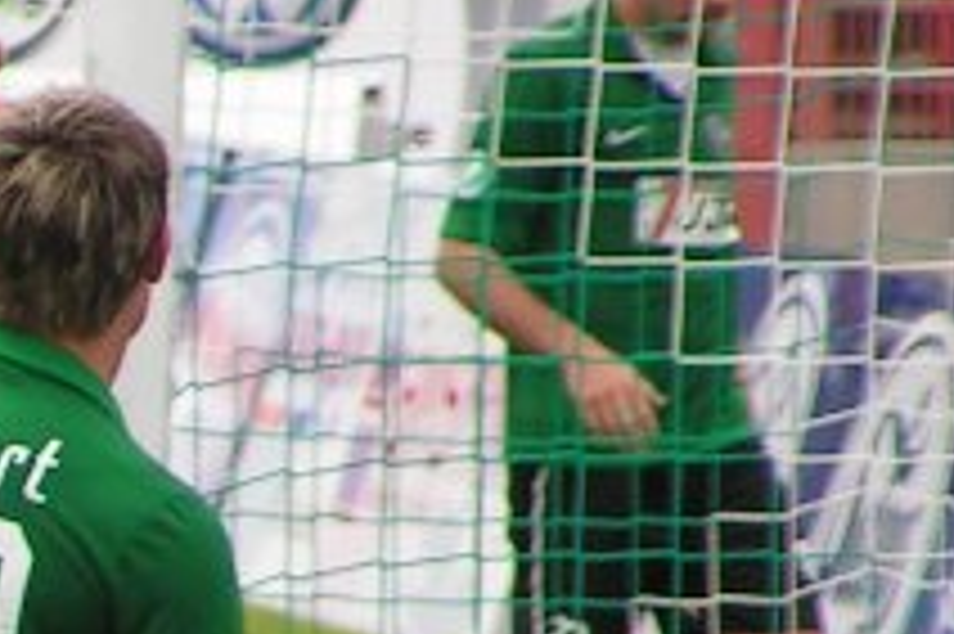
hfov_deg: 1.6
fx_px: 33840
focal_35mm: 1278
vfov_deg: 1.1
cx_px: -765
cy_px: 652
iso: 50
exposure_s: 1/320
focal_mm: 49.8
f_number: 3.5
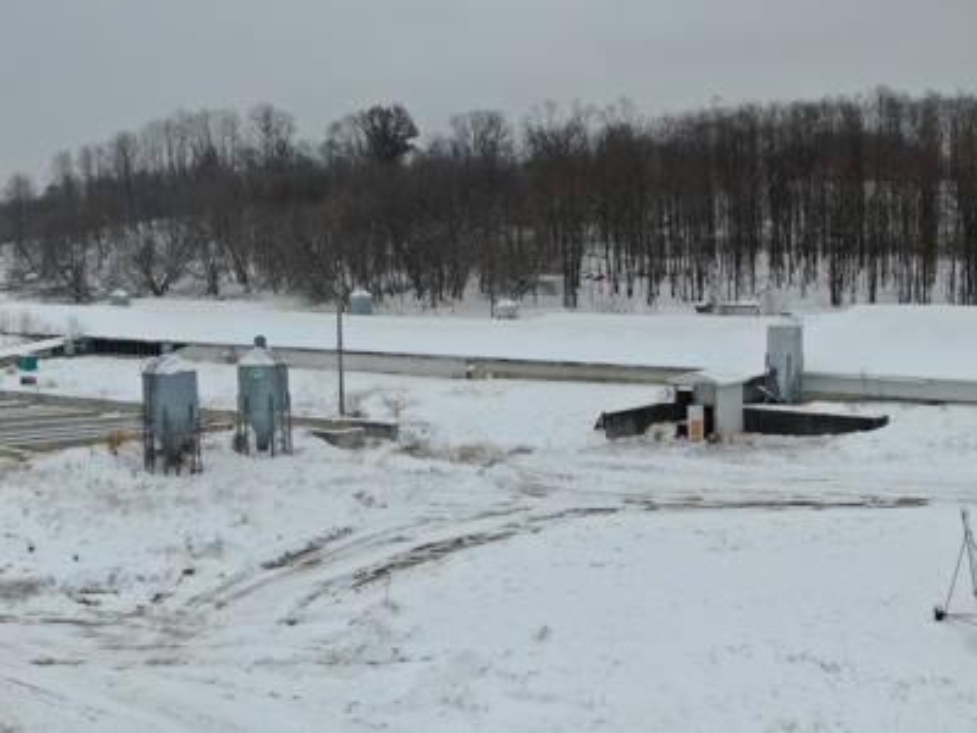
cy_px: 366
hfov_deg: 39.7
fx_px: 1355
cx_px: 488
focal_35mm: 48
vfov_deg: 30.3
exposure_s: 1/320
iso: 100
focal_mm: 8.6
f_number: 3.8
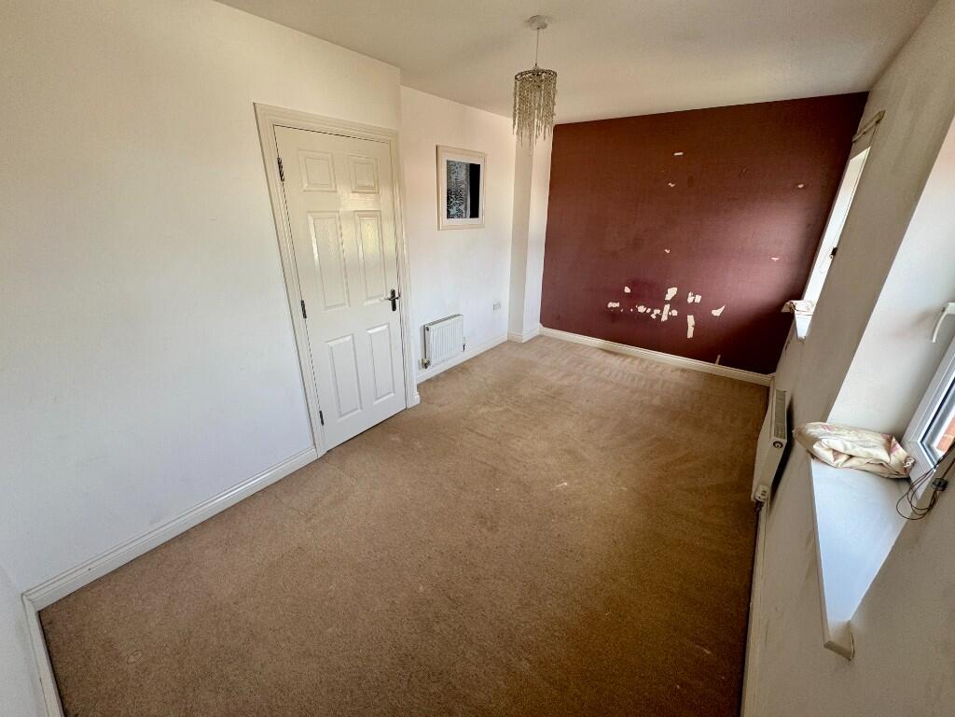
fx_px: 386
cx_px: 478
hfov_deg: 102.1
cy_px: 358
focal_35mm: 14
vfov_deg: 85.7
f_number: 2.2
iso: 80
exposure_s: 1/99
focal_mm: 2.22
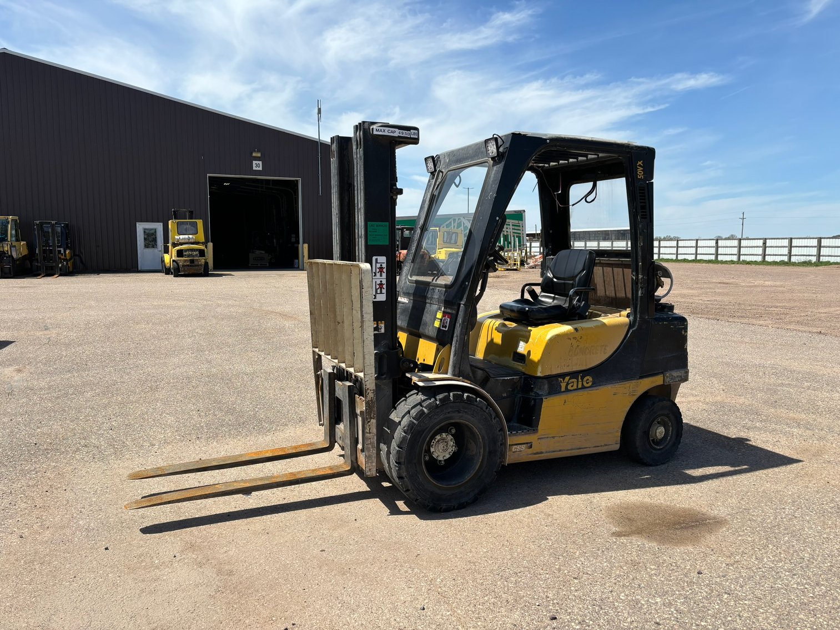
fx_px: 631
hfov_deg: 67.3
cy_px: 315
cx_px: 420
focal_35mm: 26
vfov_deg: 53.1
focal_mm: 5.96
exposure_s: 1/3788
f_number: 1.6
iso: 50
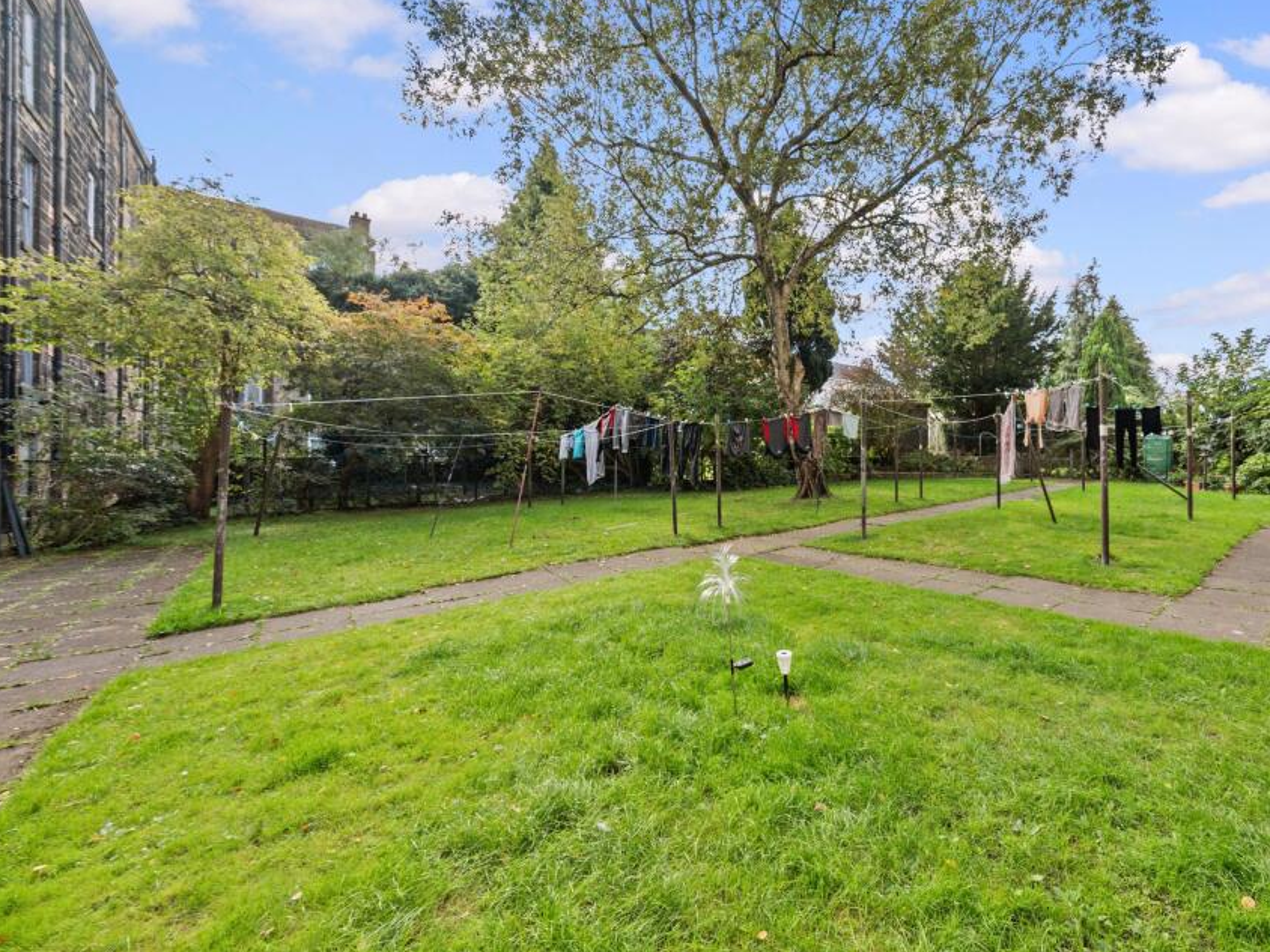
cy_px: 459
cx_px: 766
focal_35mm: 14
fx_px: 514
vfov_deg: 85.6
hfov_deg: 100.6
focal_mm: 12
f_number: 6.3
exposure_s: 1/160
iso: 640
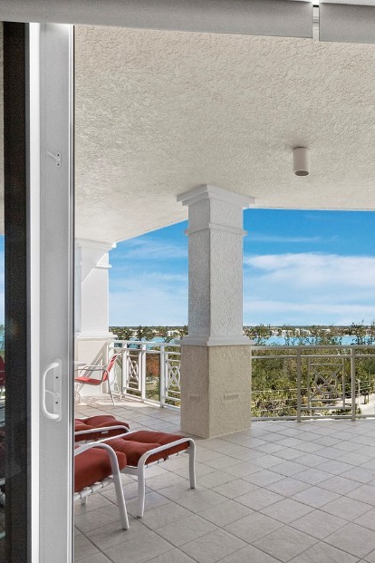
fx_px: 375
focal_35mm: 24
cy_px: 326
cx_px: 329
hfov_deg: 48.3
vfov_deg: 73.2
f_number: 11
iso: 400
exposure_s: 1/50
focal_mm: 7
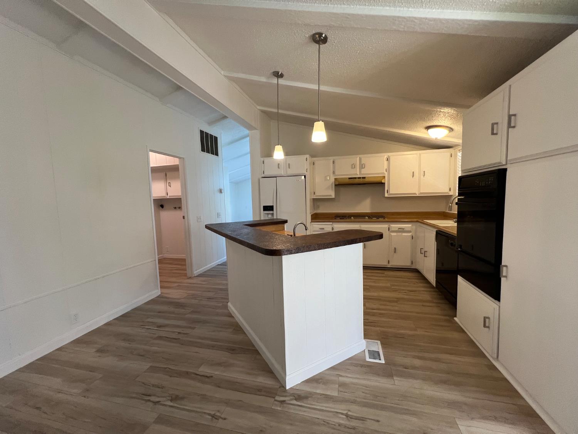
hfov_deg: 106.2
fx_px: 217
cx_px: 289
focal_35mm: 13
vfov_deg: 89.9
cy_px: 217
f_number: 1.8
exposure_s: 1/120
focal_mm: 1.57
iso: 160
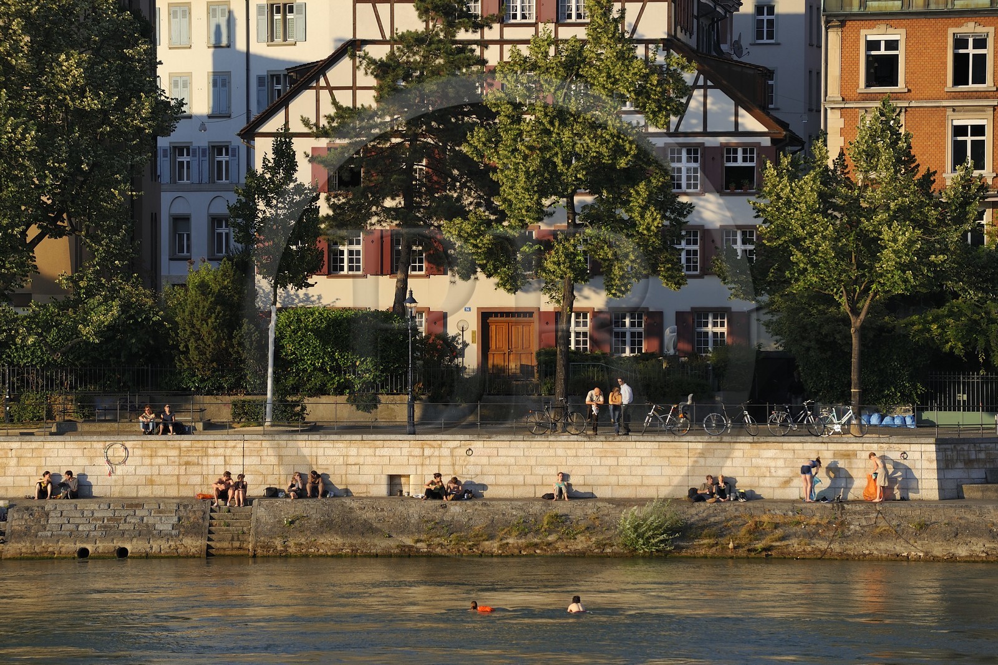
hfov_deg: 10.3
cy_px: 332
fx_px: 5543
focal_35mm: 200
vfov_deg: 6.9
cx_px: 499
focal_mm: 200
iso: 200
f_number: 7.1
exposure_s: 1/320
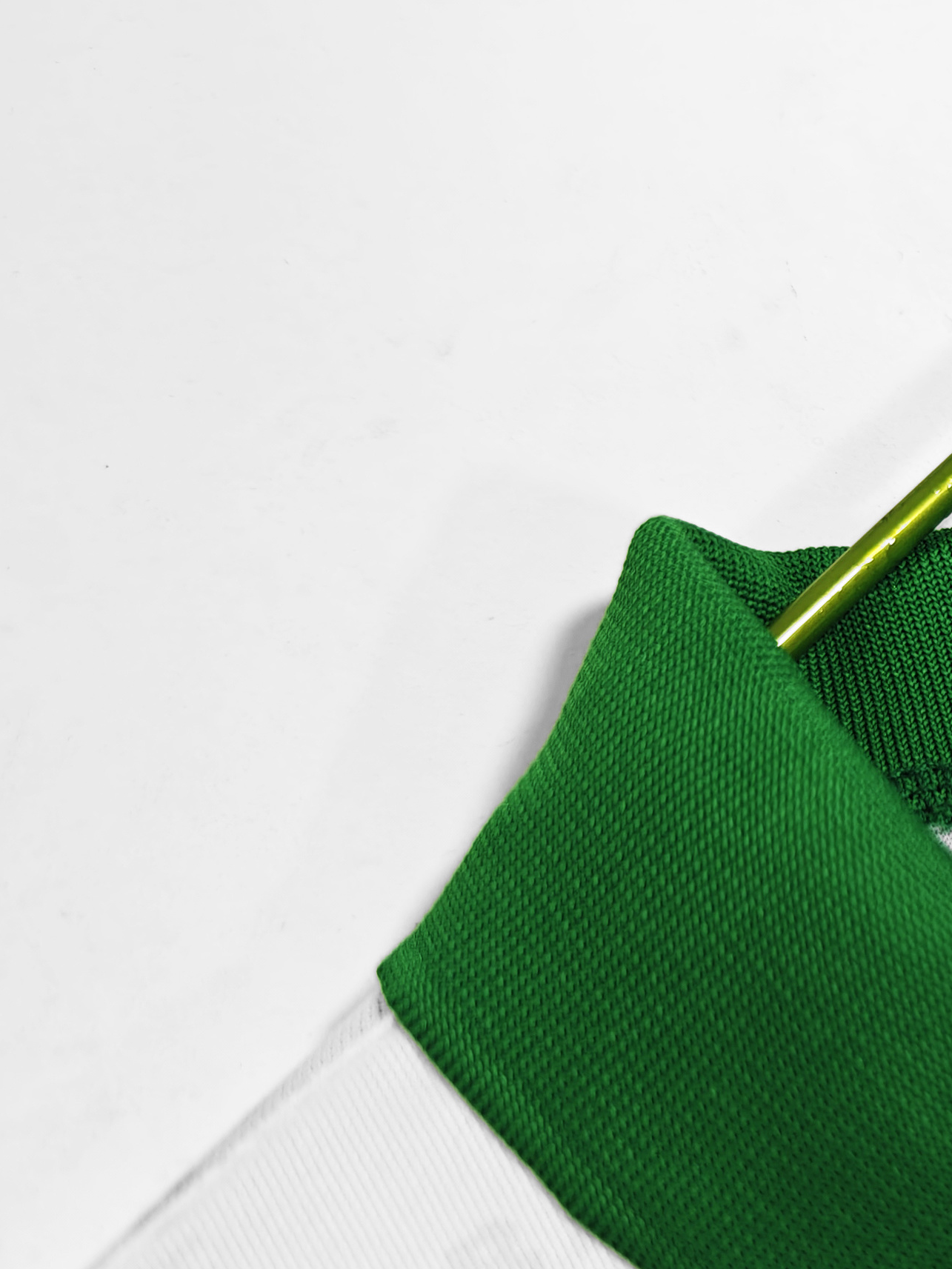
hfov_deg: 22.4
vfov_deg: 34.8
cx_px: 1385
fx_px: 2017
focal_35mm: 55
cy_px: 787
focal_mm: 8.67
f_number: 1.75
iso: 111
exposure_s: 1/100
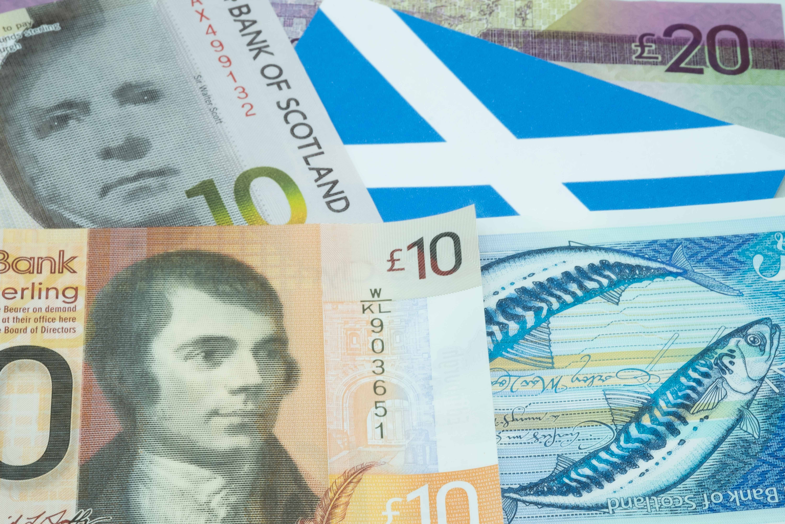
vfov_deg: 15.2
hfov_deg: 22.6
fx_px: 1962
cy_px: 262
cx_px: 392
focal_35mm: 90
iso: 100
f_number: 22
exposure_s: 1/10
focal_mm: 60
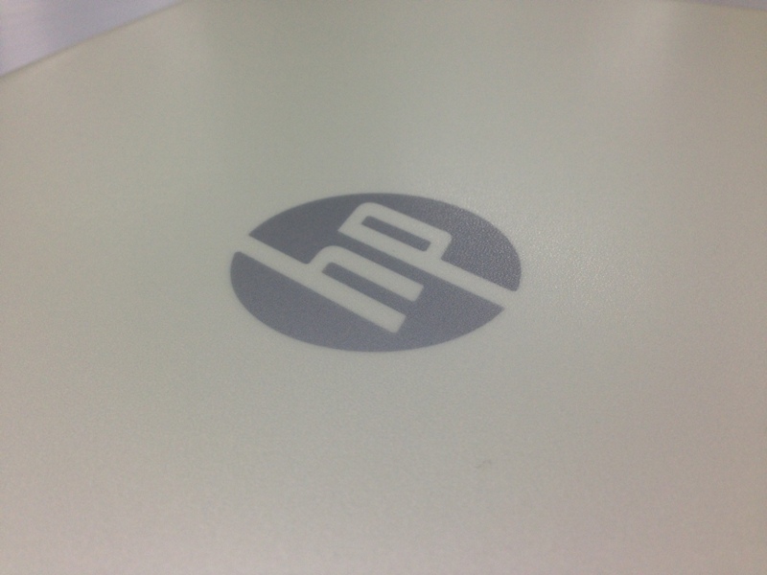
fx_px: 731
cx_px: 384
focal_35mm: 33
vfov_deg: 42.9
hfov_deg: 55.4
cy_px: 288
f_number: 2.4
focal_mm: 4.12
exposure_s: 1/100
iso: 80
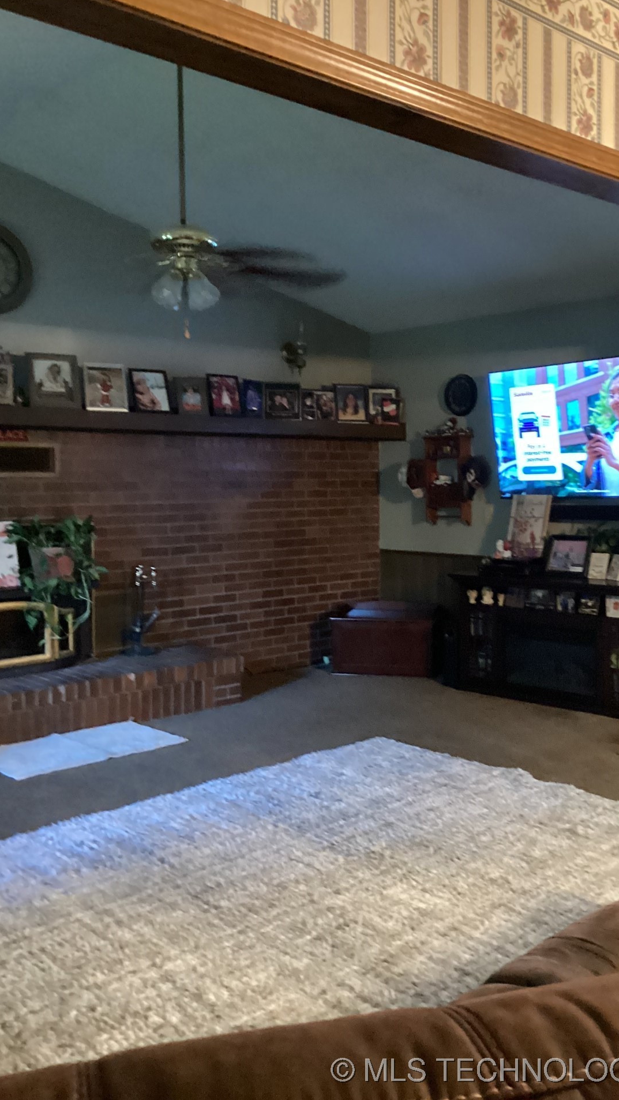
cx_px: 386
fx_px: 992
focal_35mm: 34
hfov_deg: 34.5
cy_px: 549
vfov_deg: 58.0
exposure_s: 1/20
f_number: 2.4
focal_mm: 3.3
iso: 640
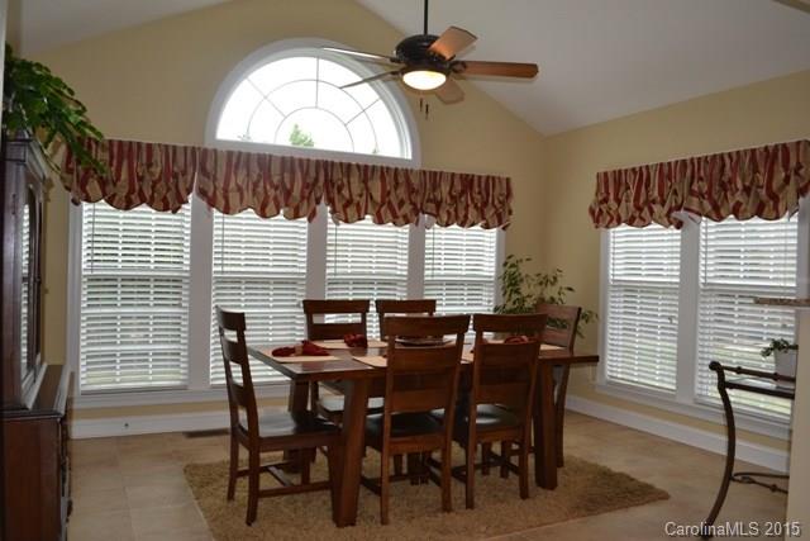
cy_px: 270
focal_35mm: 27
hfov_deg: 67.4
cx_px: 405
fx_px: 608
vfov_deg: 48.0
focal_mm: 18
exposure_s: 1/100
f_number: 4
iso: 400
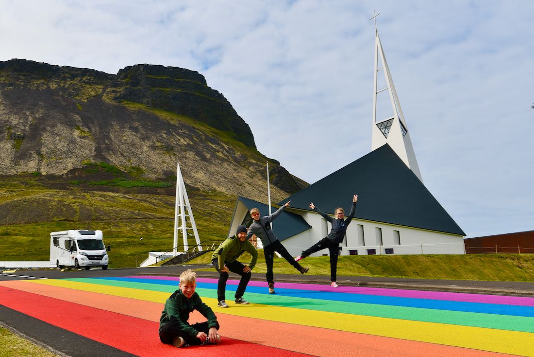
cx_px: 267
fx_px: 534
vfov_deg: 36.9
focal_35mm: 36
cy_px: 178
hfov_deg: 53.1
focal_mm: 24
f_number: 8
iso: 110
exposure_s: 1/250
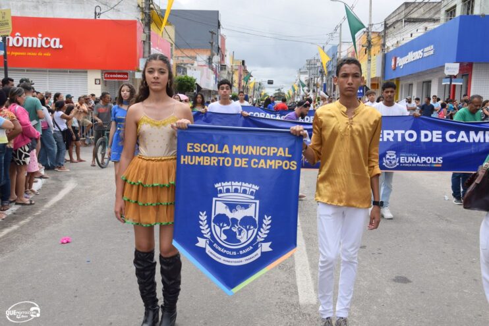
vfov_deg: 34.2
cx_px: 244
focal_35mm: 39
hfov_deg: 49.5
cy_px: 163
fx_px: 530
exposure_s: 1/320
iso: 200
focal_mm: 26
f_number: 9
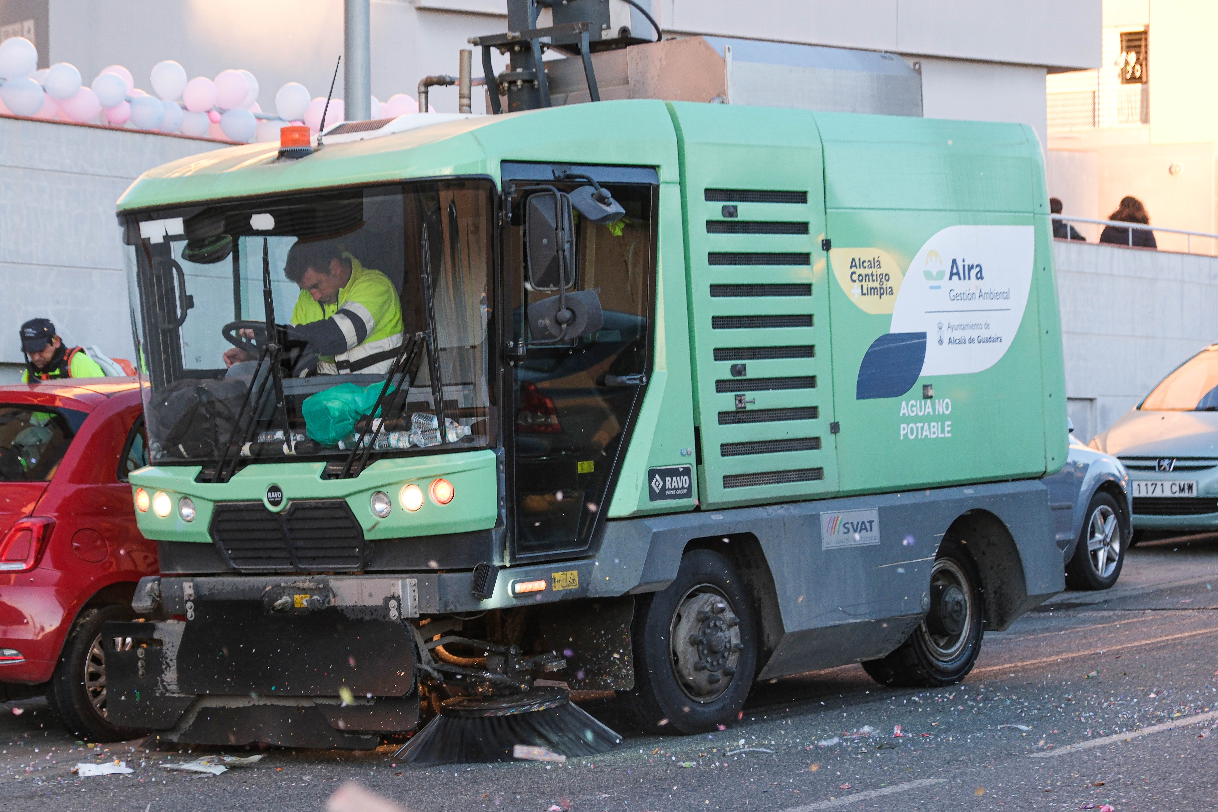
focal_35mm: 100
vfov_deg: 13.7
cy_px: 466
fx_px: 3383
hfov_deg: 20.4
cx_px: 492
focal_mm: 55
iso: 400
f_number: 4
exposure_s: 1/250
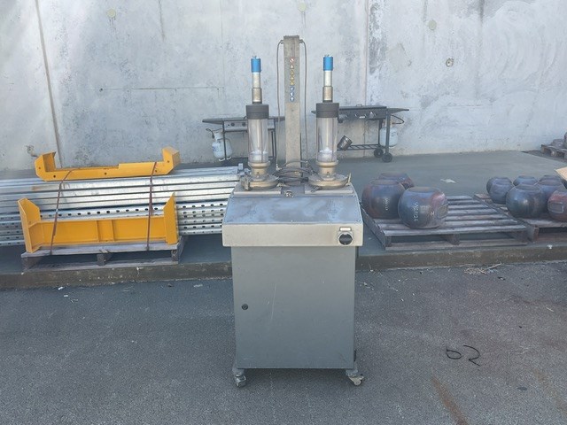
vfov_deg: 48.2
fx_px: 475
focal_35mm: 29
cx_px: 284
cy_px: 212
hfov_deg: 61.7
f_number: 1.8
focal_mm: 3
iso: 16
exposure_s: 1/482
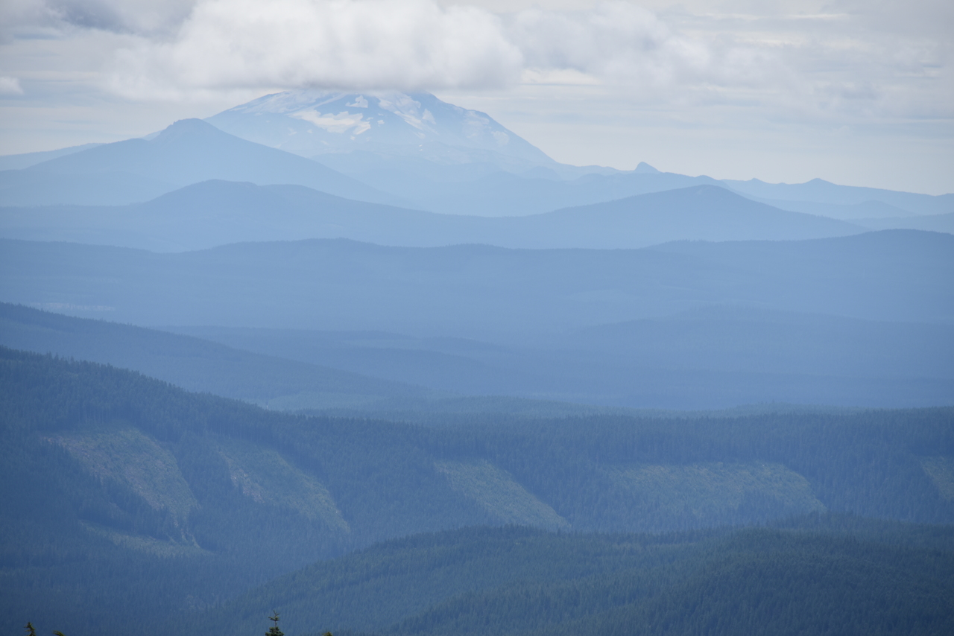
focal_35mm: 250
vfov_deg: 5.5
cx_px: 477
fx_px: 6626
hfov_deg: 8.2
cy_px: 318
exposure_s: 1/500
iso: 100
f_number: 9
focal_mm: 250
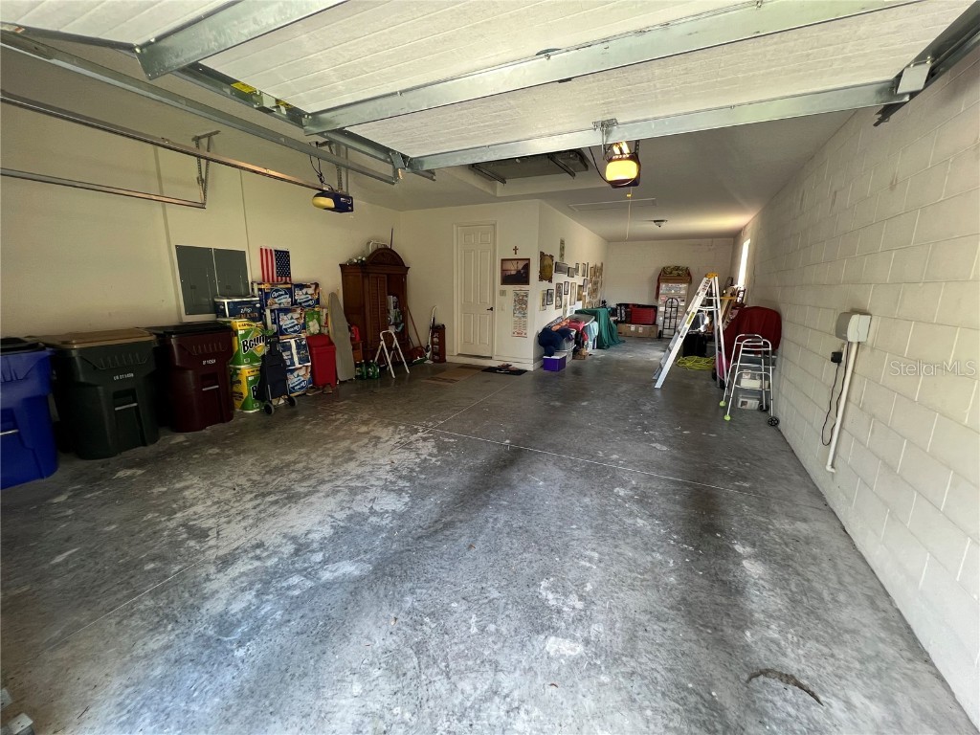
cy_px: 368
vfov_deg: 89.9
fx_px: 368
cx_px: 490
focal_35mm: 13
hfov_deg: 106.2
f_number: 1.8
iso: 160
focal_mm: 1.57
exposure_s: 1/60
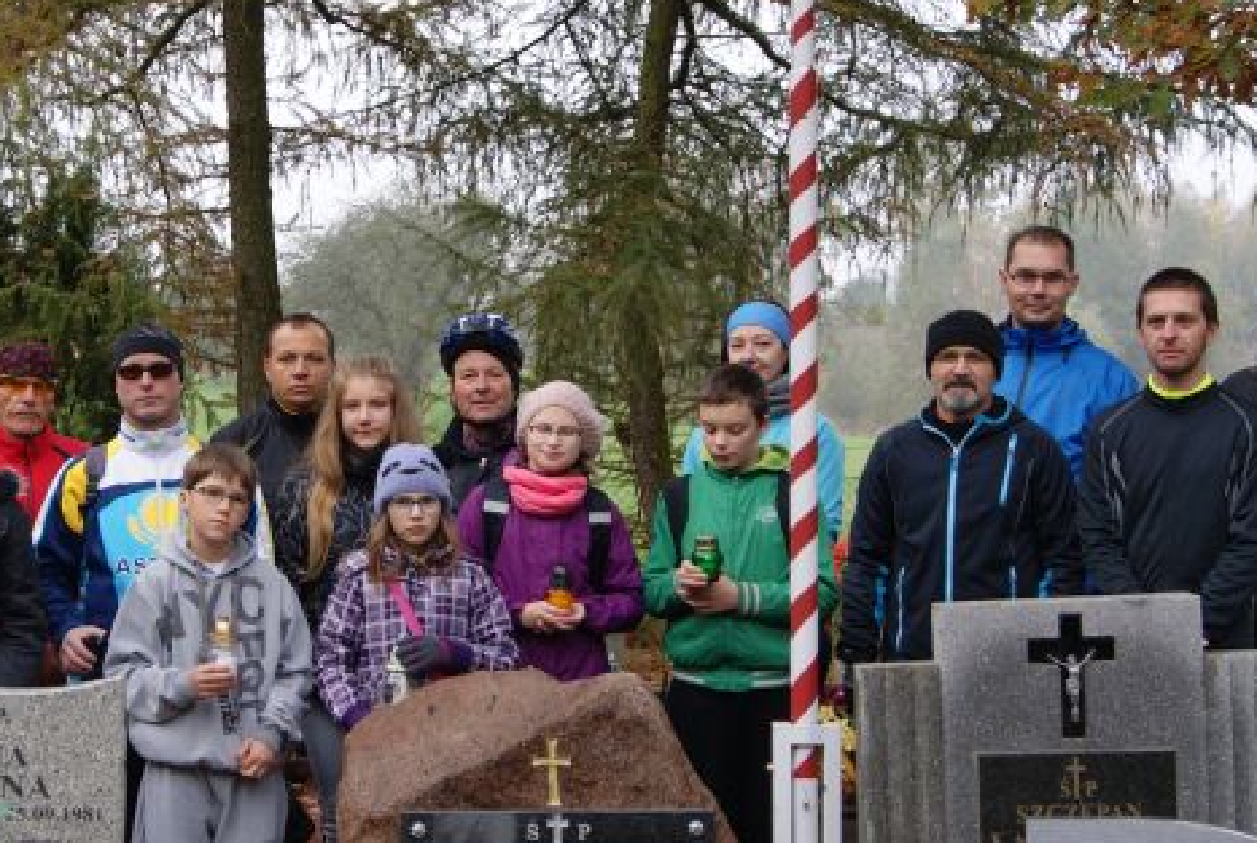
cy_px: 447
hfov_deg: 22.5
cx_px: 371
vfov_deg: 15.3
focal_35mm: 90
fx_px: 3142
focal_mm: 35
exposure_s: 1/60
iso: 100
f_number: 6.3
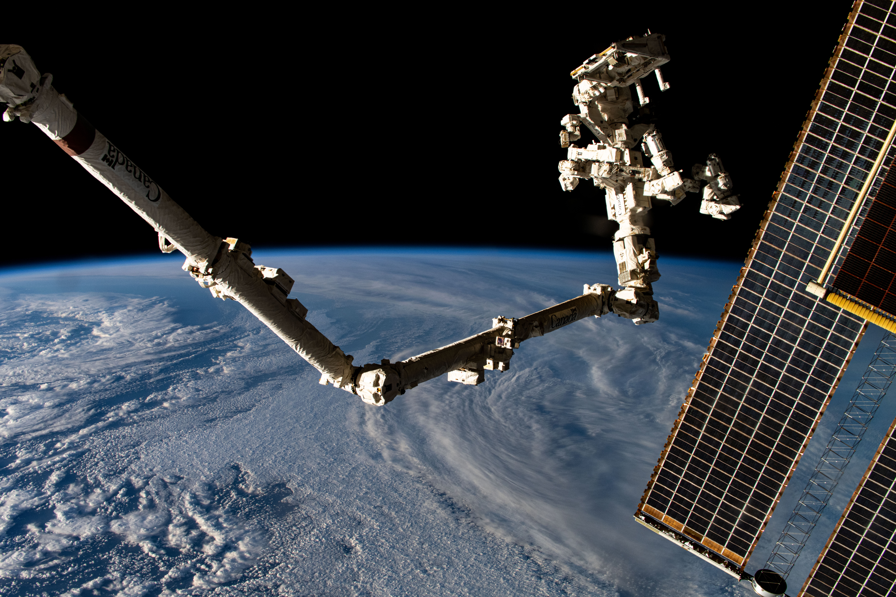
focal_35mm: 50
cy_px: 298
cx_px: 448
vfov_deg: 27.0
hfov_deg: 39.6
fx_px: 1244
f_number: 13
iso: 640
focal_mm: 50
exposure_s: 1/1000
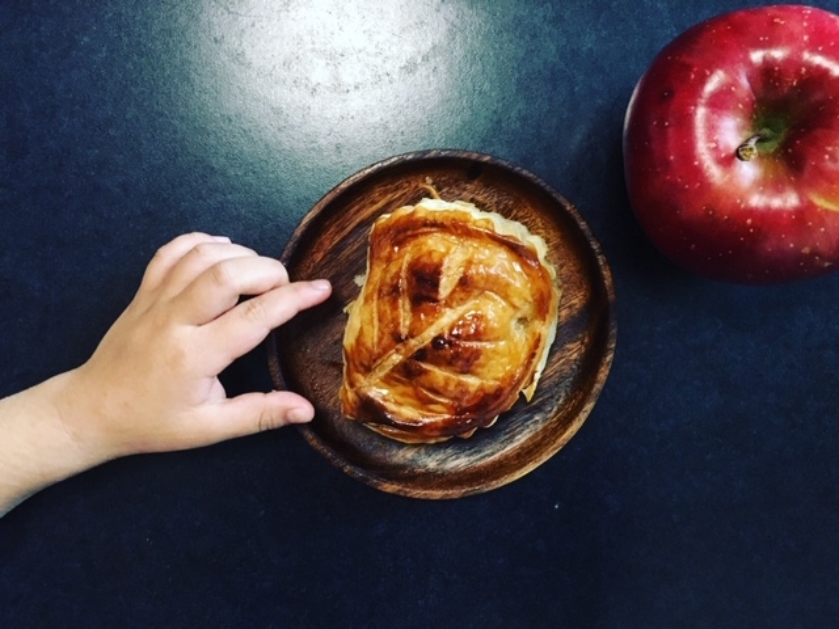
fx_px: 703
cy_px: 314
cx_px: 420
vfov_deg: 48.2
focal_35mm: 29
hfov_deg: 61.7
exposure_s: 1/15
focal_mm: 4.2
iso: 250
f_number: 2.2
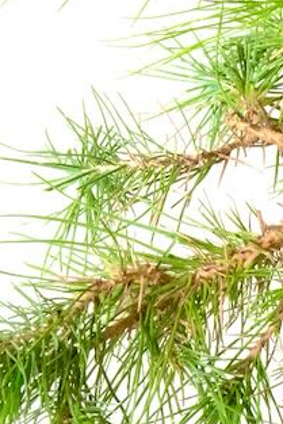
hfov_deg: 3.7
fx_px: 4381
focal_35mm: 372
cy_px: 167
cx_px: 554
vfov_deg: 5.5
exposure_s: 1/15
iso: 1600
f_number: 10
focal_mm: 60.7
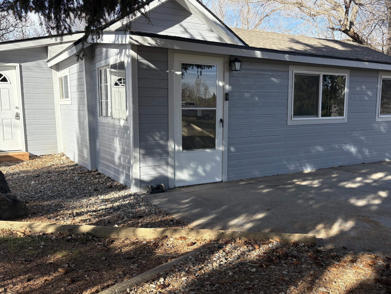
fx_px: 350
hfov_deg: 58.3
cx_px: 199
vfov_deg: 45.4
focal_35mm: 31
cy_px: 152
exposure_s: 1/1451
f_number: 1.6
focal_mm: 5.96
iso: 64
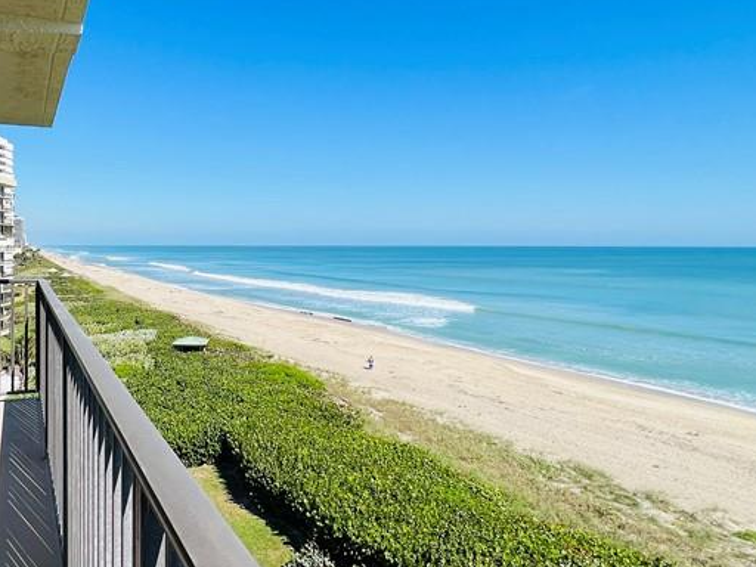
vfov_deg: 52.9
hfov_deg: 65.0
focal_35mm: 26
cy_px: 242
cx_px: 233
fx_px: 568
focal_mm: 1.57
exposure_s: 1/2660
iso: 32
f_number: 1.8
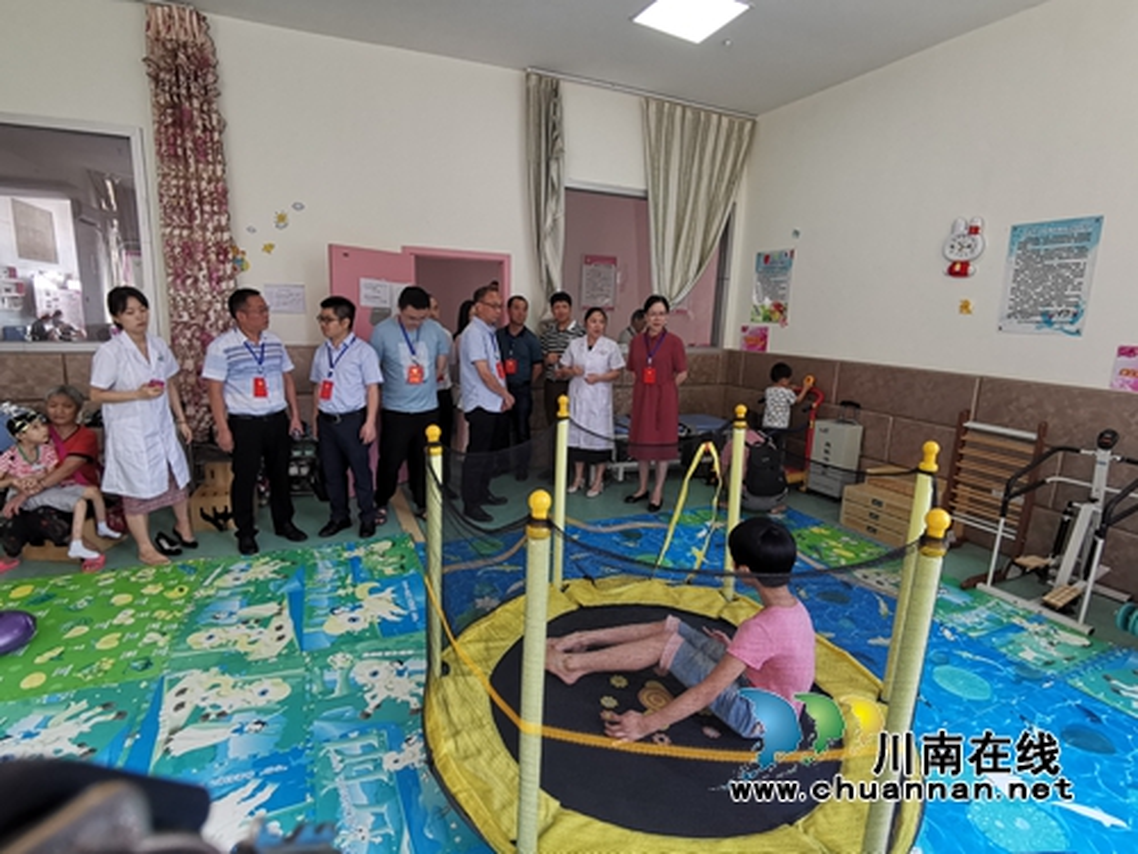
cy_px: 427
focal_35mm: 17
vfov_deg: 74.7
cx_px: 569
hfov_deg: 91.0
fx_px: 559
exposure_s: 1/100
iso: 160
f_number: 2.2
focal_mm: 2.26
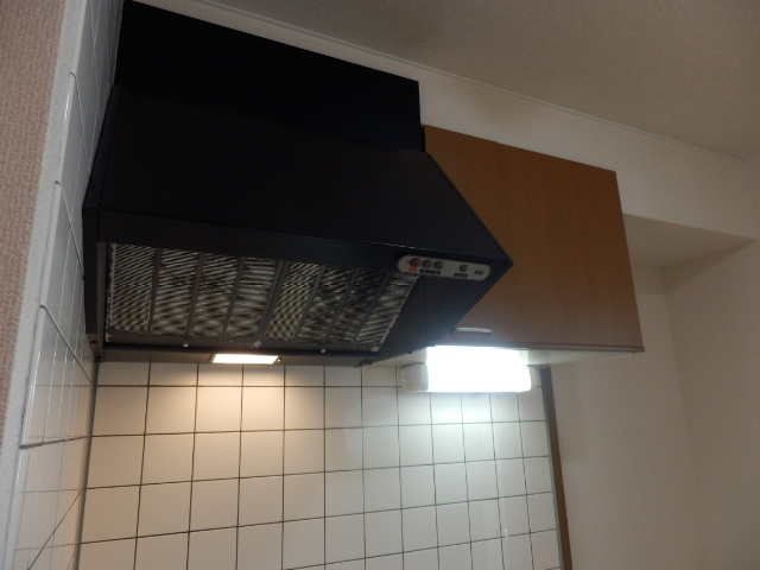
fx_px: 527
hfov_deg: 71.6
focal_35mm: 24
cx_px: 380
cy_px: 285
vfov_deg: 56.8
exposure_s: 1/30
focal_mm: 4.2
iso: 160
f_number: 3
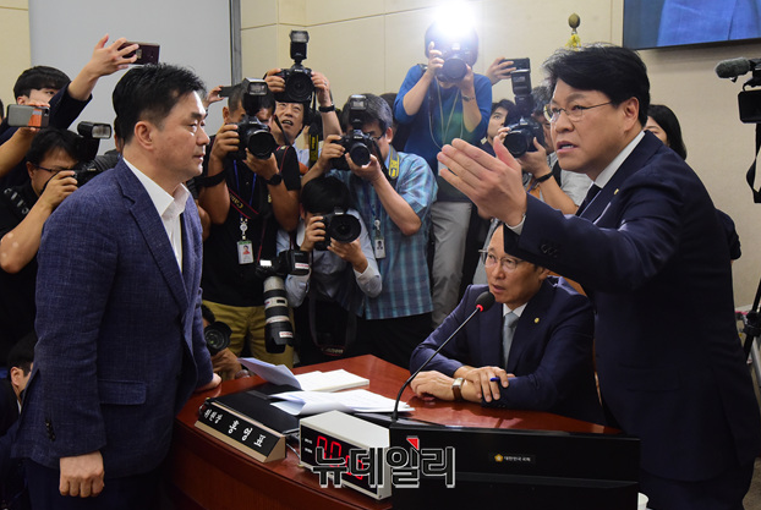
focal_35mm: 36
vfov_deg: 37.0
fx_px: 762
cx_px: 380
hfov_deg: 53.1
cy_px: 251
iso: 4000
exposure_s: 1/100
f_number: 13
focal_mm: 35
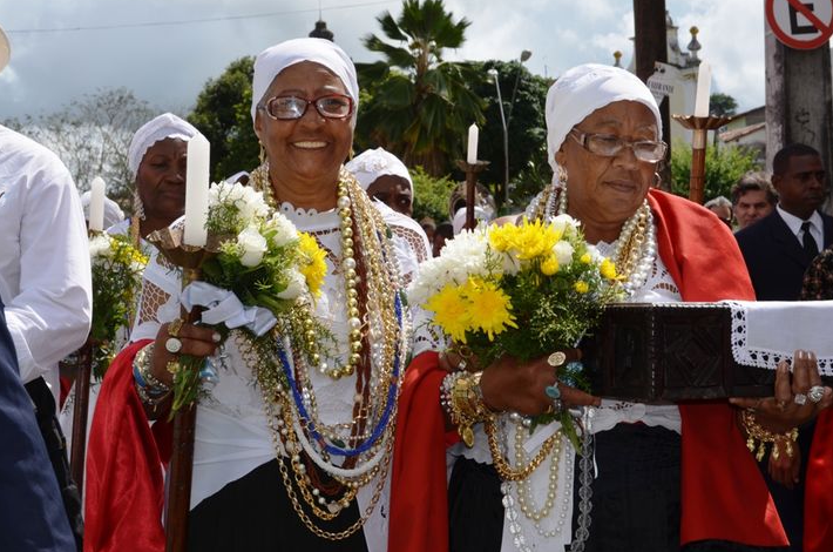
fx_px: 1605
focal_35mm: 70
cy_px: 276
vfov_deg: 19.5
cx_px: 424
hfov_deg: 29.1
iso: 100
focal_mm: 45
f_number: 13
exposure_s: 1/200
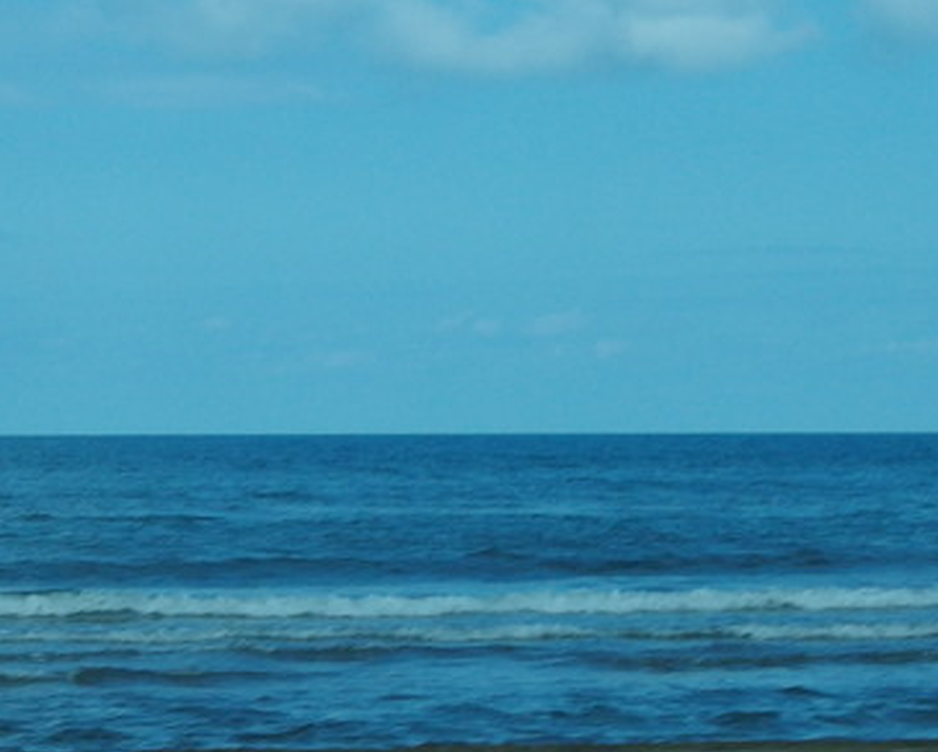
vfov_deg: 10.0
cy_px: 382
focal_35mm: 154
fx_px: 4279
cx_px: 59
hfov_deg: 12.4
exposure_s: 1/400
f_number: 4
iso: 200
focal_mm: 12
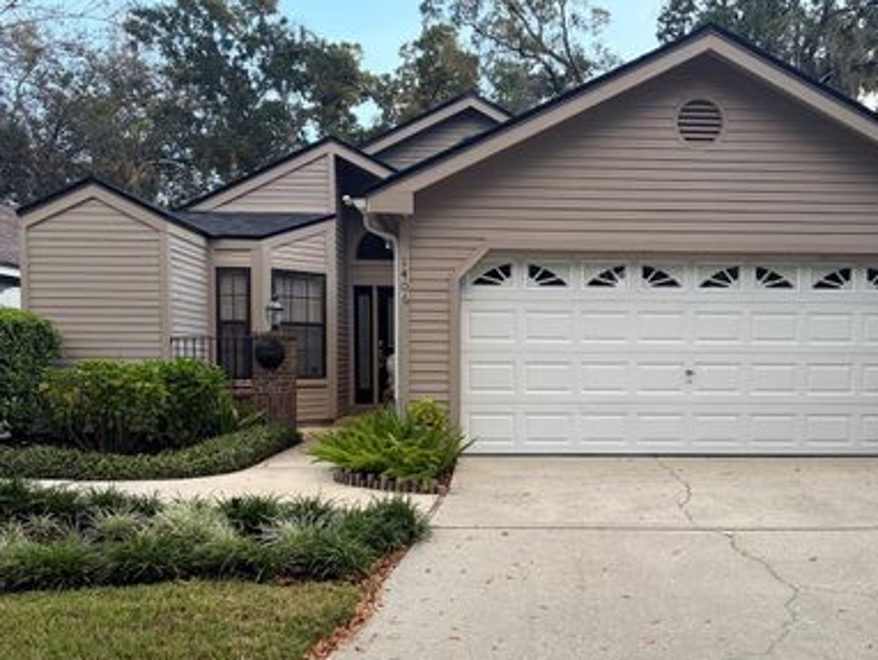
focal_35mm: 34
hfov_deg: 53.5
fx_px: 863
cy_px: 404
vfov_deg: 41.6
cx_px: 531
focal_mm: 5.96
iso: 40
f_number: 1.6
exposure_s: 1/164
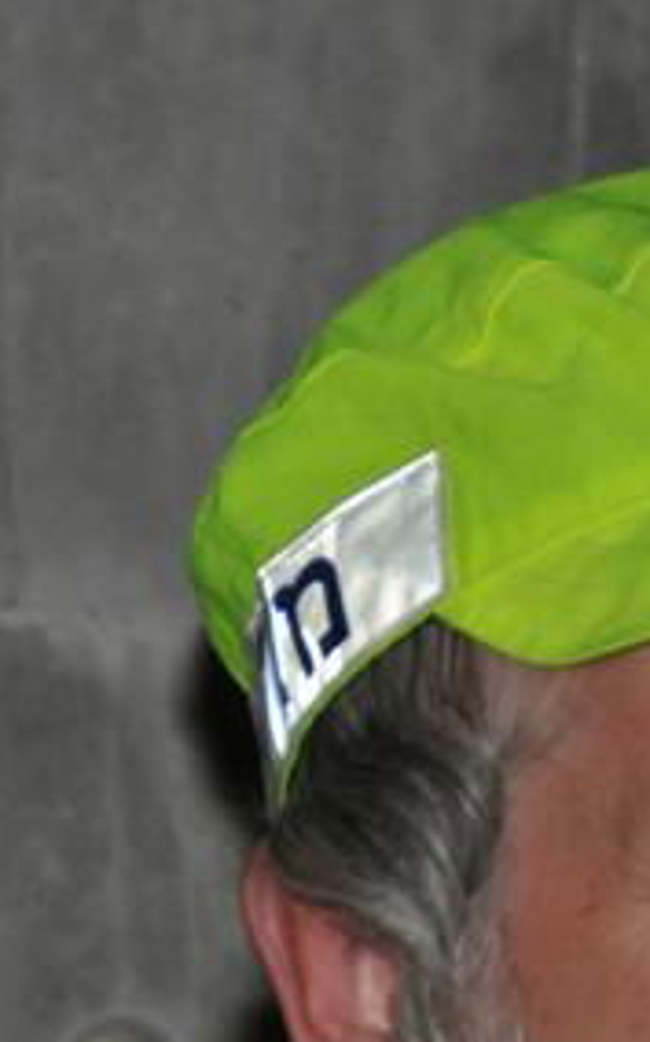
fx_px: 18773
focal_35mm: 661
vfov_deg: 3.2
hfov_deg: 2.0
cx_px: 900
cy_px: 1038
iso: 800
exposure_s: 1/60
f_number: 5.3
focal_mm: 120
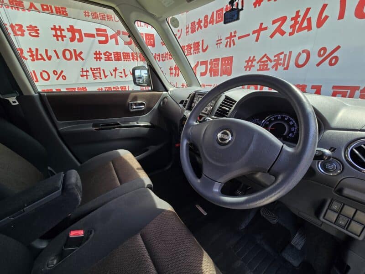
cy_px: 137
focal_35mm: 13
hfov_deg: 106.2
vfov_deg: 89.9
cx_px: 182
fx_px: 137
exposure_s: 1/153
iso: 50
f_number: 2.2
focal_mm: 2.2
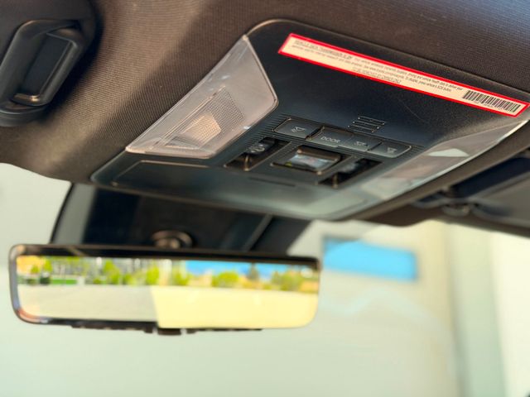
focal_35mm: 48
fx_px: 735
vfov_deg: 30.3
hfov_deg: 39.7
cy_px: 198
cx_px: 265
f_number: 1.78
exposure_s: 1/156
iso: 125
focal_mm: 6.76
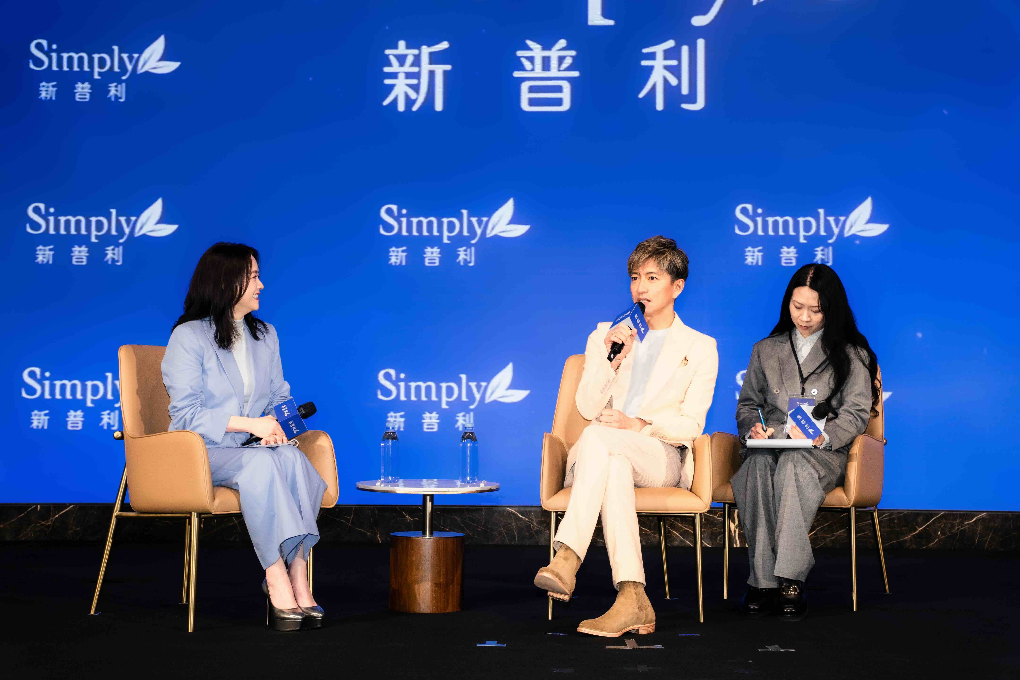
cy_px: 340
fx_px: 1360
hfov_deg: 41.1
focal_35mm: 48
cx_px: 510
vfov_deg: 28.1
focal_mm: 48
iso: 1250
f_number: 7.1
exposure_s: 1/250
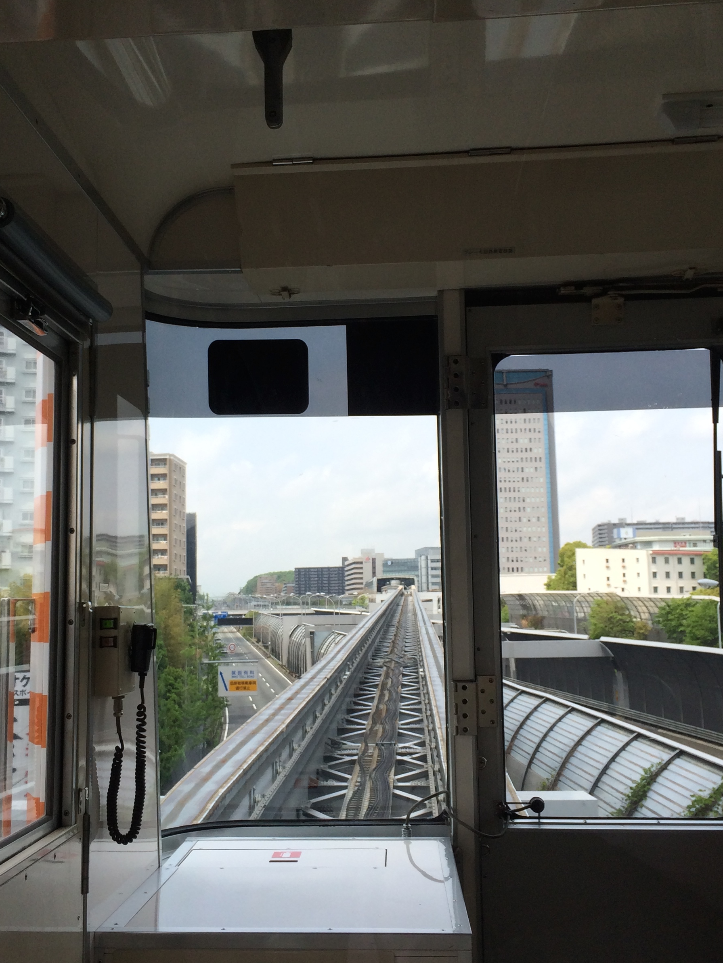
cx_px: 321
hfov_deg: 35.1
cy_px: 450
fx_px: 1142
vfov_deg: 45.7
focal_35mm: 41
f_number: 2.2
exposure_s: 1/1001
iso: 32
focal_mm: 4.12
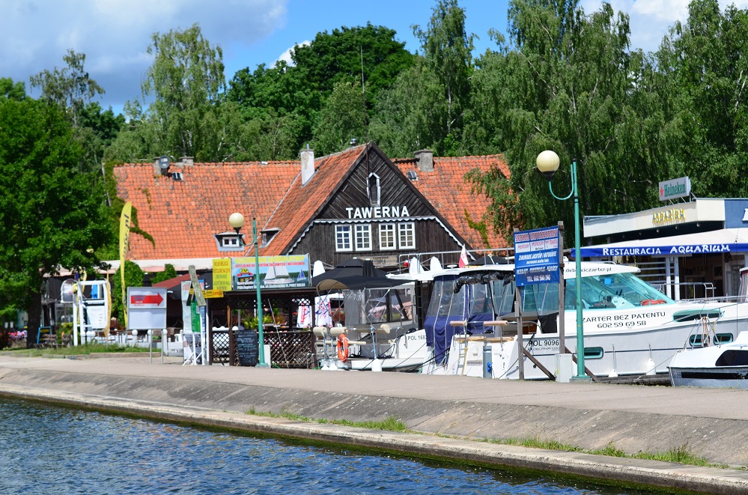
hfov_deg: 19.5
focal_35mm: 105
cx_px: 374
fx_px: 2176
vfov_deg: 13.0
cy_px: 248
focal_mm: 70
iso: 640
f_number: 5.6
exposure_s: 1/4000
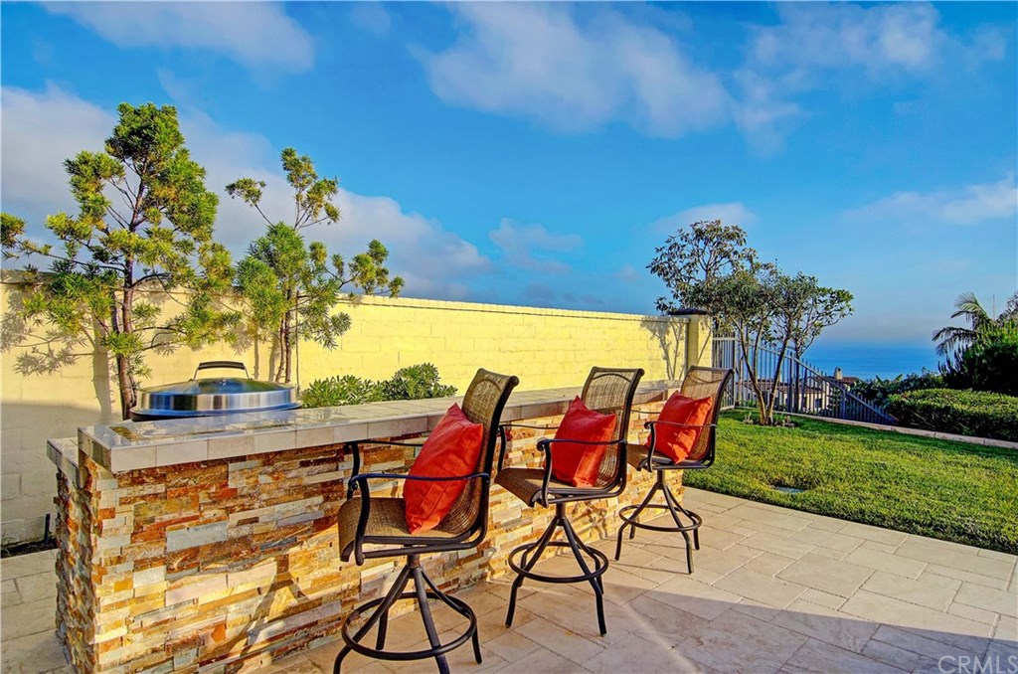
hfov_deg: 85.5
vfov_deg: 63.0
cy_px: 337
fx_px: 550
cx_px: 509
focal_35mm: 20
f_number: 9.5
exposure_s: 1/2000
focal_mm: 13
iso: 1100
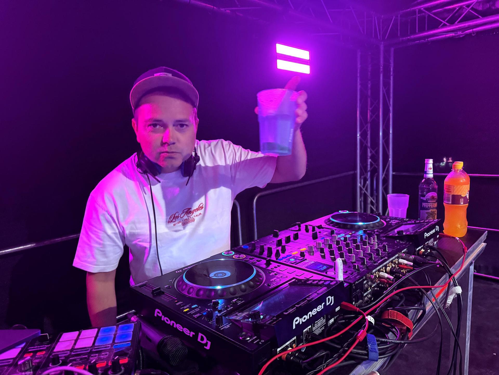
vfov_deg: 56.8
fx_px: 346
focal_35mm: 24
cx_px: 250
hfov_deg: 71.6
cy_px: 188
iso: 640
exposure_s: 1/60
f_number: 1.78
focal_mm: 6.76
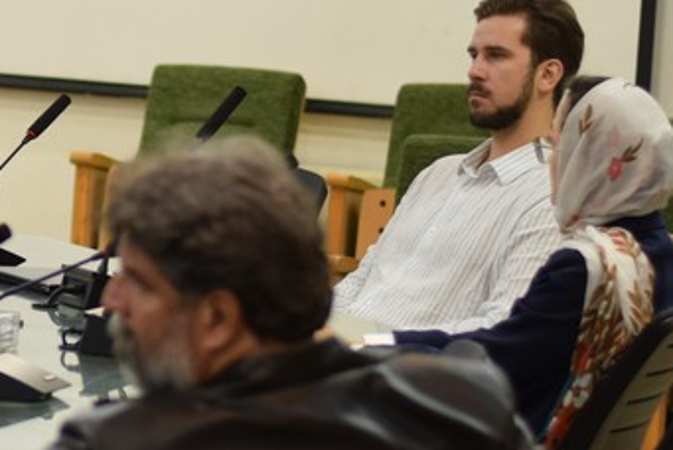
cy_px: 236
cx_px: -130
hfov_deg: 9.0
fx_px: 4210
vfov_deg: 6.1
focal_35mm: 225
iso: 500
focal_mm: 50
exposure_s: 1/200
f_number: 1.8
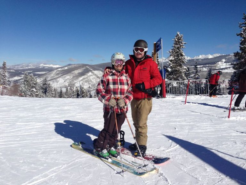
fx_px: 235
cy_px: 92
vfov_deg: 42.9
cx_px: 123
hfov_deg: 55.4
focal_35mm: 33
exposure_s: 1/4184
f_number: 2.4
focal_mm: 4.13
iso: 50
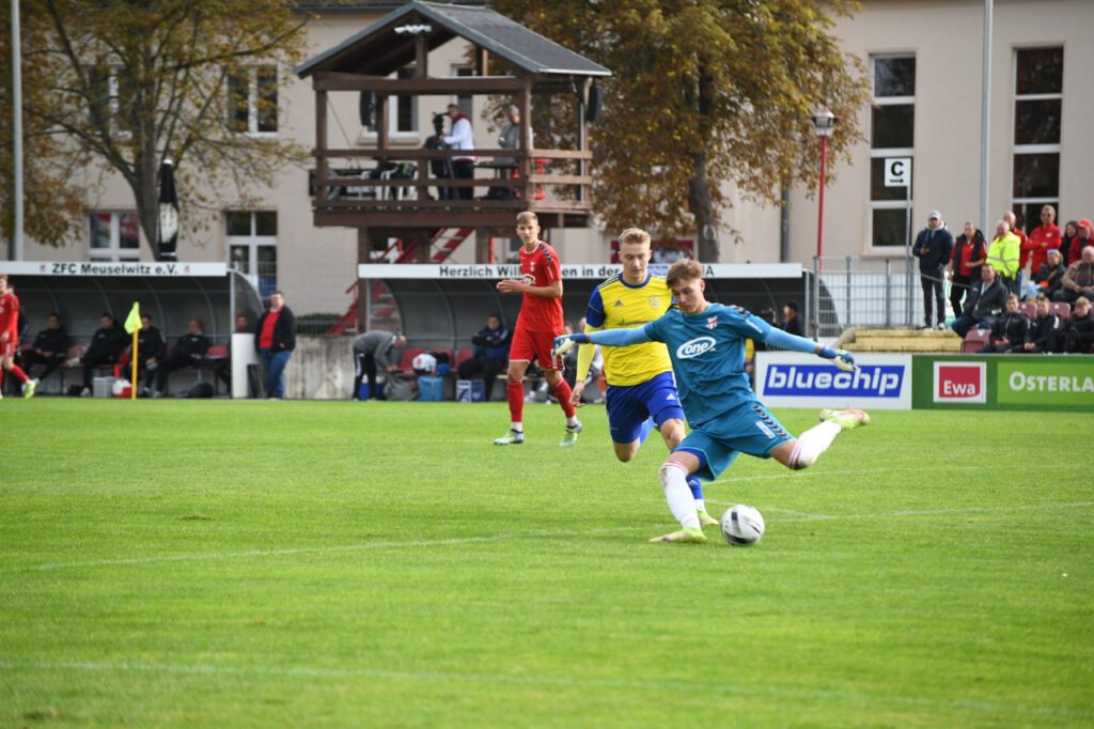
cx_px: 547
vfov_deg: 7.4
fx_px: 5620
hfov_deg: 11.1
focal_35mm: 185
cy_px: 364
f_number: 5
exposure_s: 1/2000
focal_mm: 185
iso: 1100
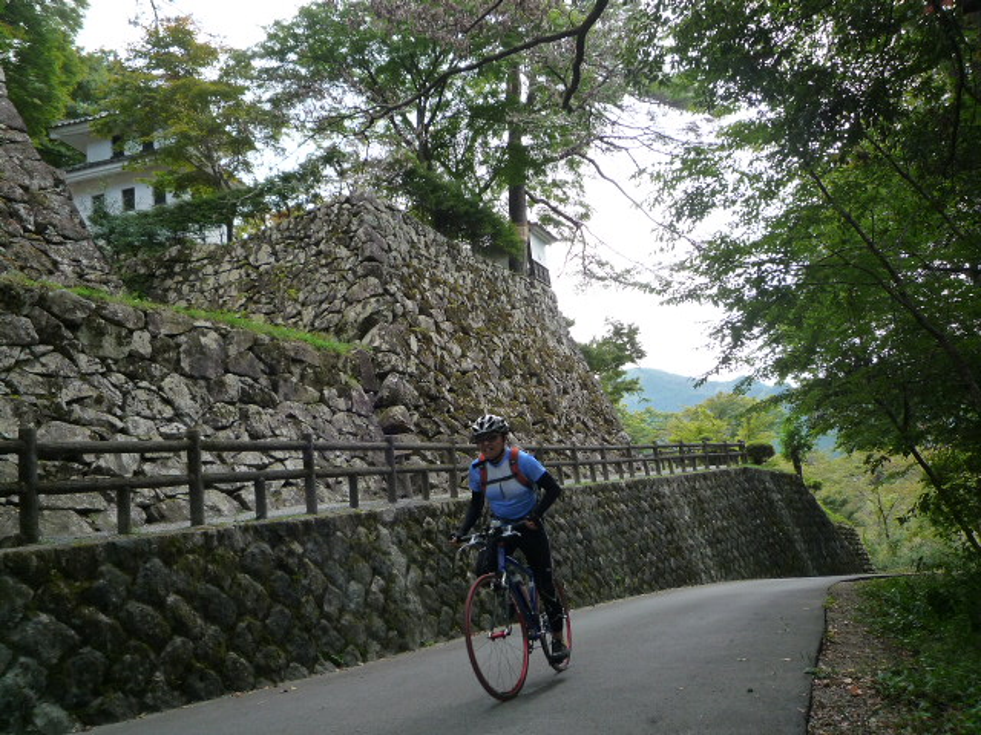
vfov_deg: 54.9
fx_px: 708
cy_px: 368
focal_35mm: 25
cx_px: 490
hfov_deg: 69.4
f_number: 2.8
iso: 160
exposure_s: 1/200
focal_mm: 4.4
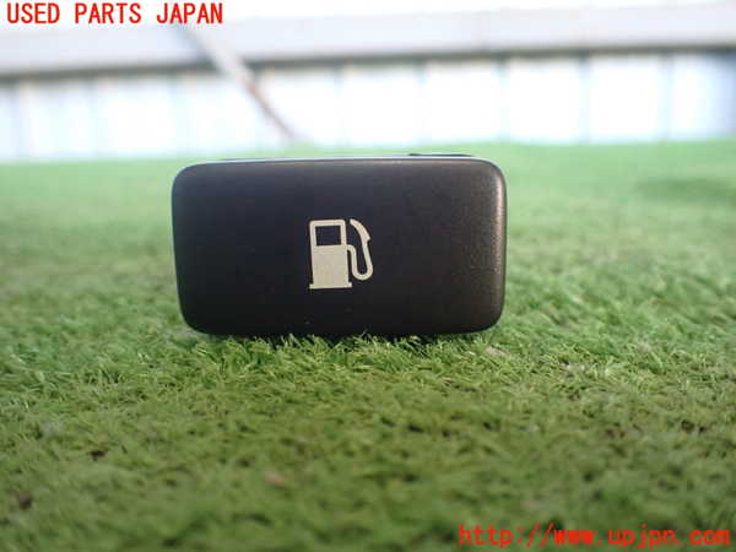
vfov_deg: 46.8
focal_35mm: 30
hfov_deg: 60.0
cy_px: 276
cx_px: 368
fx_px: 638
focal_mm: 5.4
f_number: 2.3
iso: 800
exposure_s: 1/125
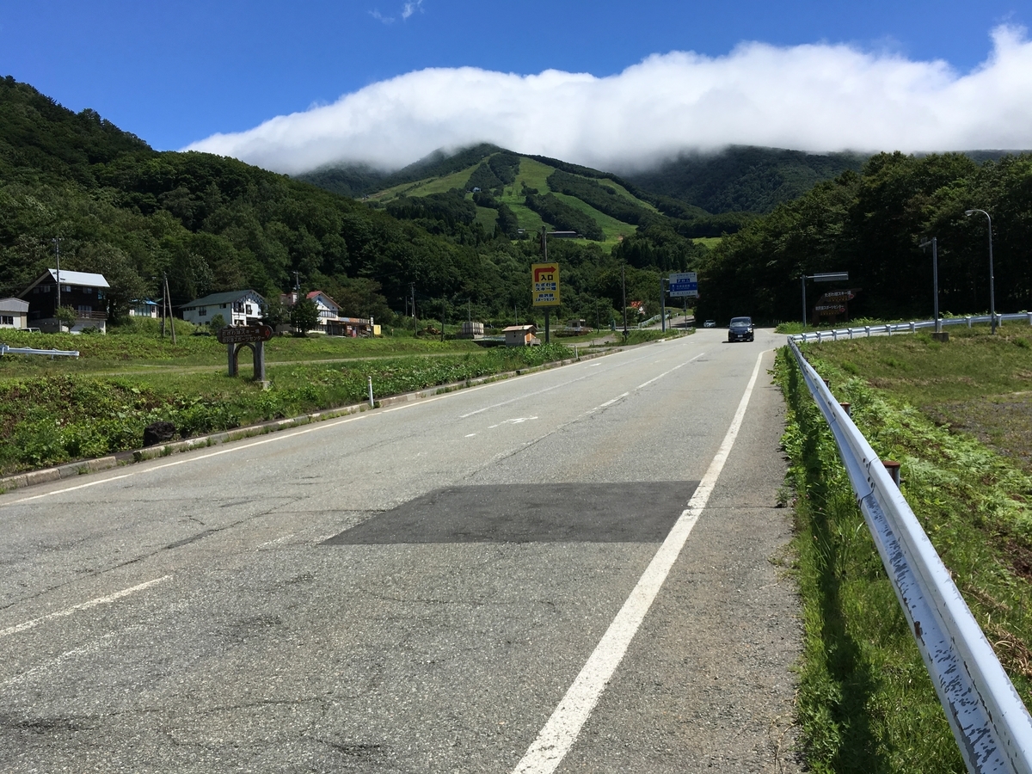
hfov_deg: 61.7
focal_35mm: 29
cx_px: 516
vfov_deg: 48.2
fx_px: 865
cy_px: 387
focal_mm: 4.15
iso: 25
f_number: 2.2
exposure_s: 1/2564
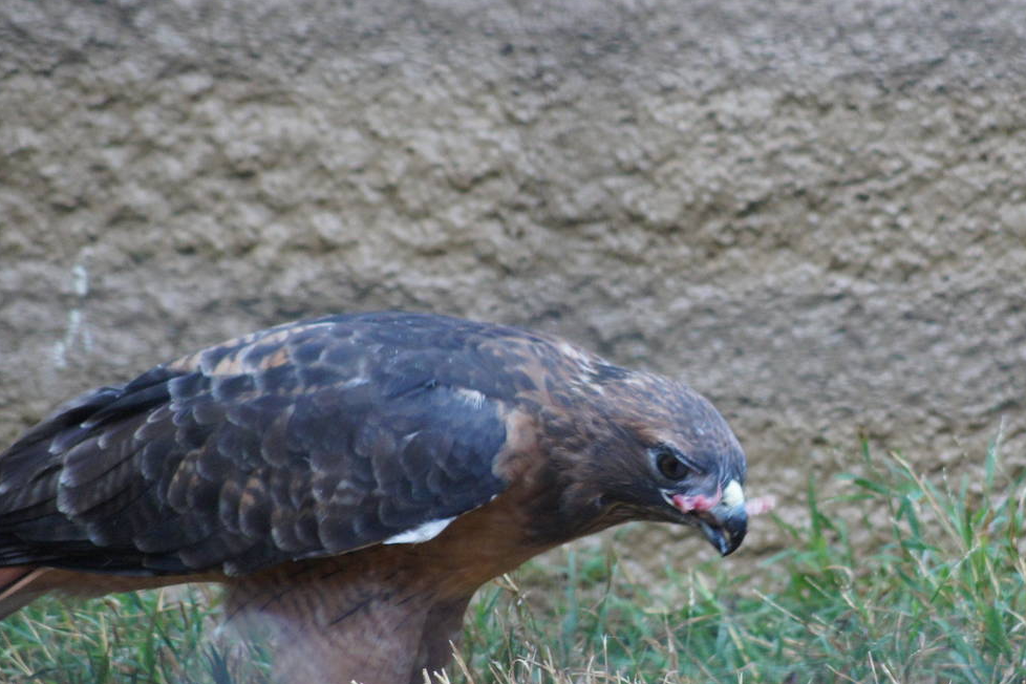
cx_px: 683
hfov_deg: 4.2
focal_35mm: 491
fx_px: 13992
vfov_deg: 2.8
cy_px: 377
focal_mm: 200
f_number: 5.6
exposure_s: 1/250
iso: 1600
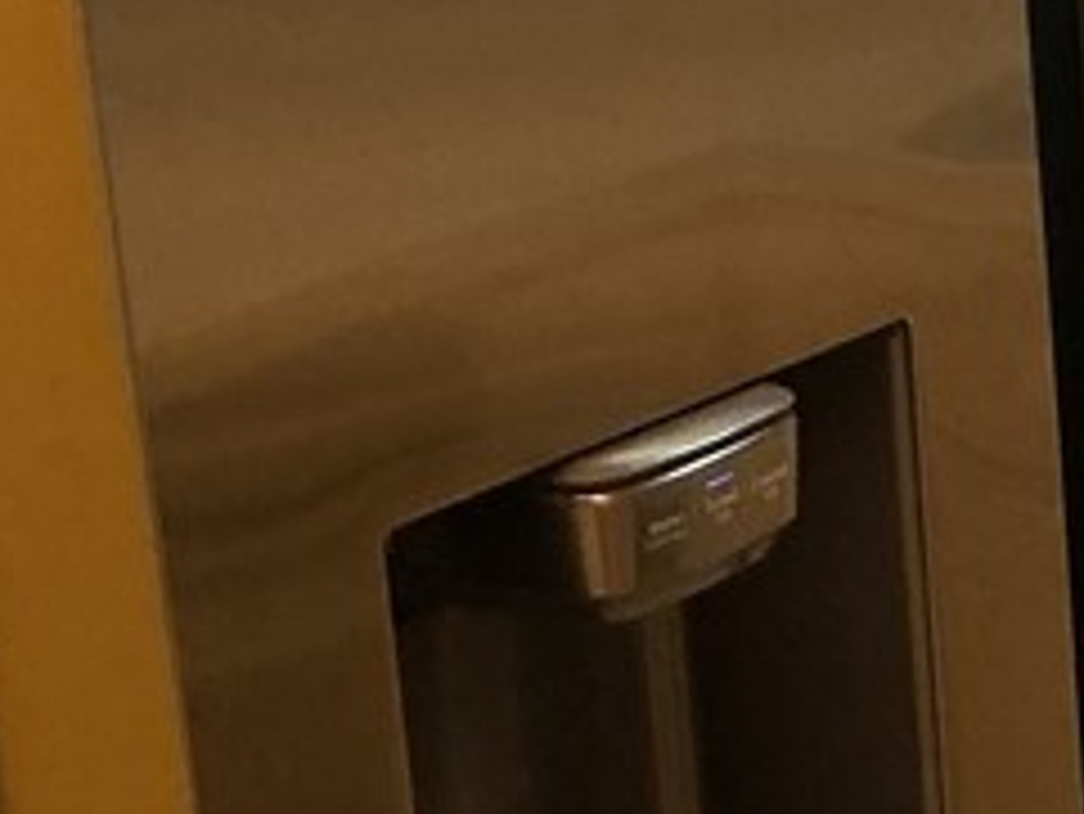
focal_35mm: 123
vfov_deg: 12.0
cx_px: 1993
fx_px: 3854
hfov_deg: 14.1
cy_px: 157
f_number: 1.8
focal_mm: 3
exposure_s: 1/60
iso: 125
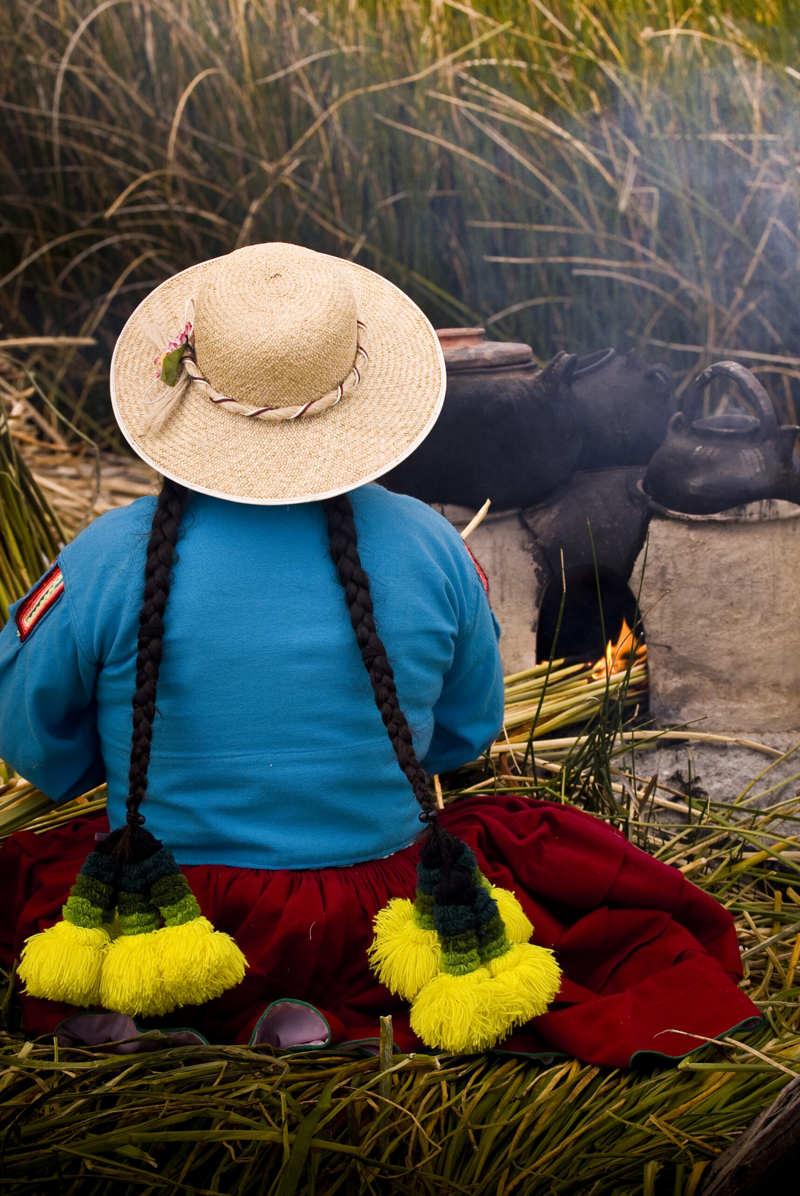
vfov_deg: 17.5
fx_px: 3888
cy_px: 598
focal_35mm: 117
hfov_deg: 11.7
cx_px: 400
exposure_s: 1/160
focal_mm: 78
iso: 200
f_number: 5.6
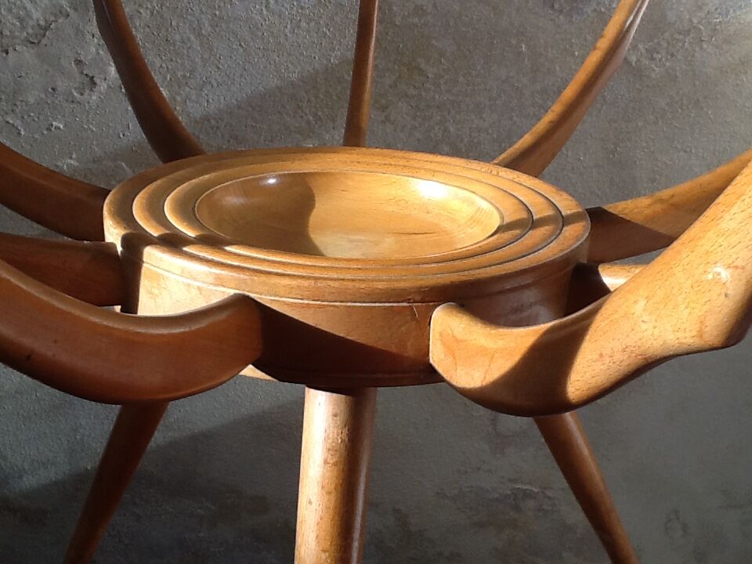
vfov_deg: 32.9
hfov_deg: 42.9
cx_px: 376
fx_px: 956
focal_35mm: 44
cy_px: 282
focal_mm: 2.03
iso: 40
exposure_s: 1/326
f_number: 2.4
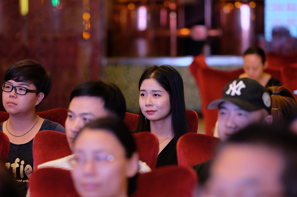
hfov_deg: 15.2
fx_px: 1113
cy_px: 98
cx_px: 148
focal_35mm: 135
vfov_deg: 10.2
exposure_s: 1/125
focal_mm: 90
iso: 800
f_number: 2
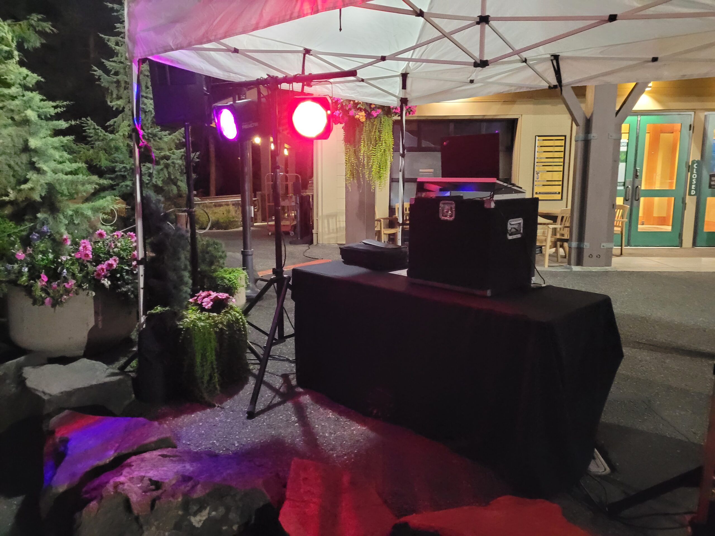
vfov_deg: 53.1
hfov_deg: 67.3
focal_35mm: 26
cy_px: 268
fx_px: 537
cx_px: 358
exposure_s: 1/24
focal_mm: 5.4
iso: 1000
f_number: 1.8
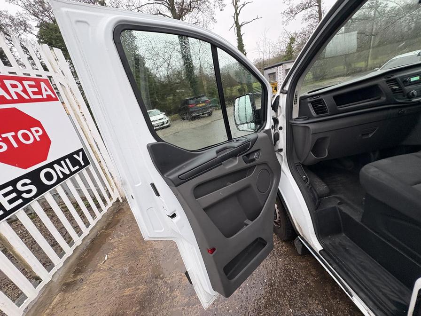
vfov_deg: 85.7
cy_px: 158
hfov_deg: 102.1
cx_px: 210
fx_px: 170
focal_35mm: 14
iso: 250
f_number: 2.2
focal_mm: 2.22
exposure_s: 1/82
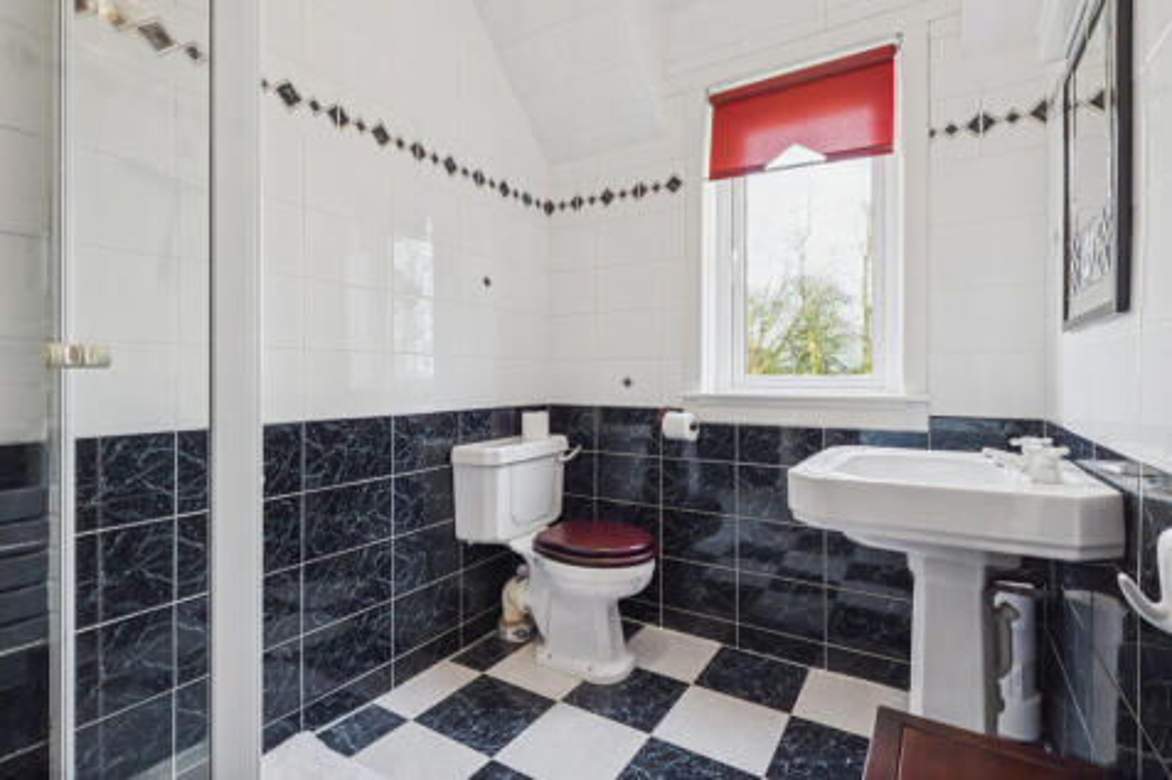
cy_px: 390
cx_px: 586
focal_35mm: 16
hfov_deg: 95.0
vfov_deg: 72.0
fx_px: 537
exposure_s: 1/100
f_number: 4.5
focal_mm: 11
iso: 800
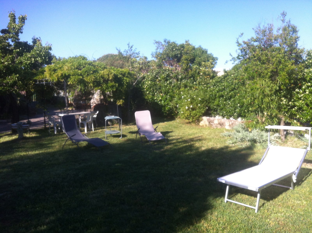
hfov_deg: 52.7
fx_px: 315
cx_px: 156
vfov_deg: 40.6
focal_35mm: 35
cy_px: 116
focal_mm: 3.85
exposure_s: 1/670
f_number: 2.8
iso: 80
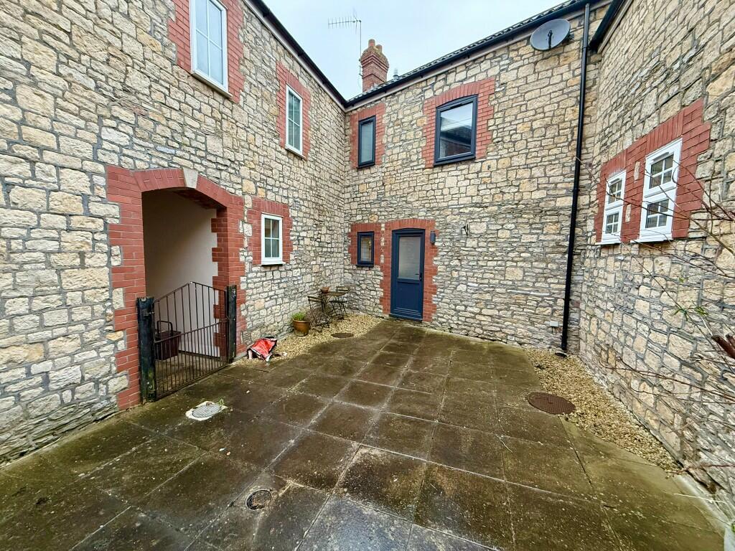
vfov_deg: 85.7
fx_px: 297
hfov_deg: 102.1
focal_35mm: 14
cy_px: 276
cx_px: 368
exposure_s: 1/95
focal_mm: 2.22
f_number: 2.2
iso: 400
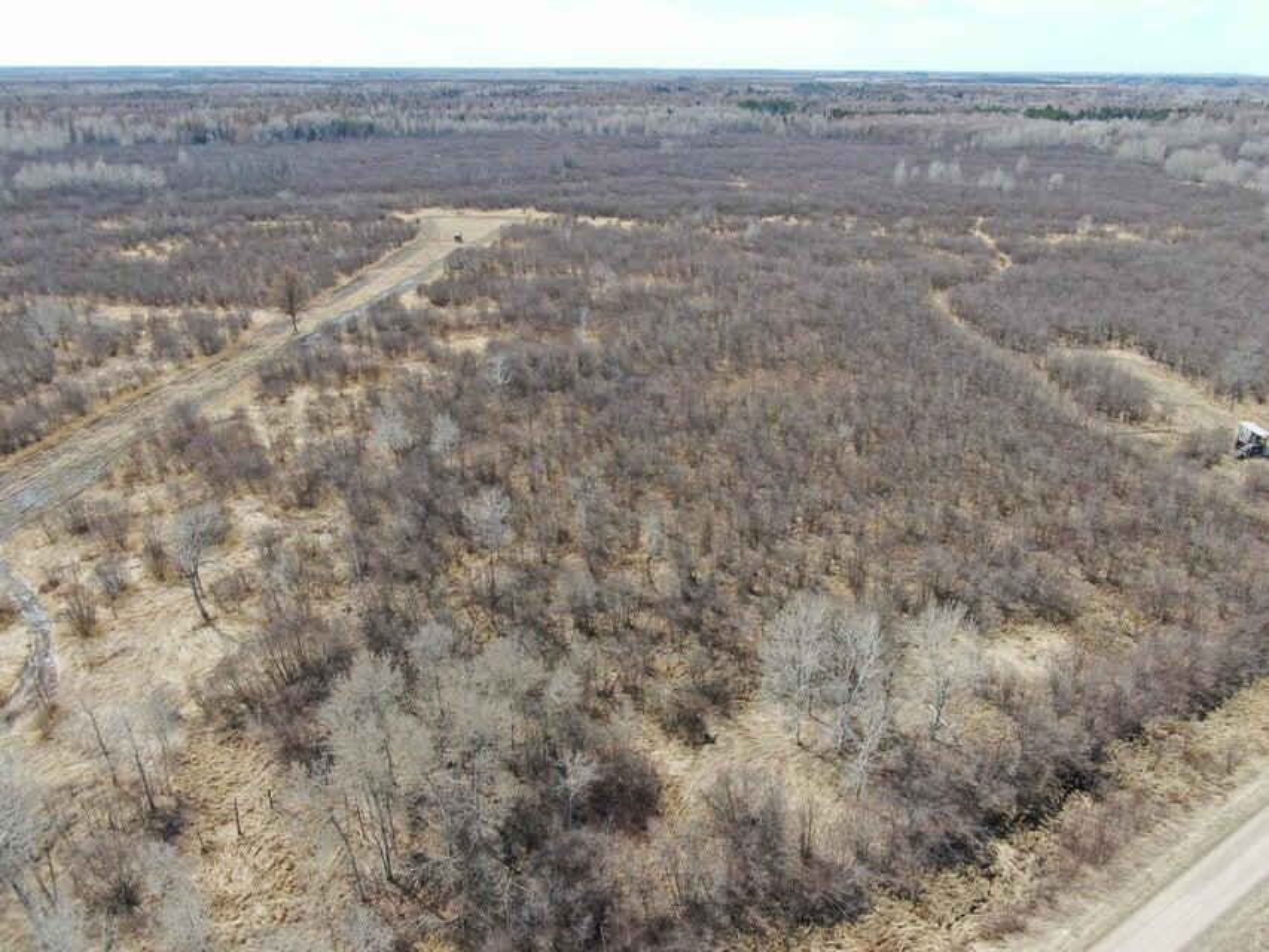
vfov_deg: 54.9
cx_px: 634
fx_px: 917
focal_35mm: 25
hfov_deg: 69.4
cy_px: 476
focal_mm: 4.48
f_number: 2.8
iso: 100
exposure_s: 1/640
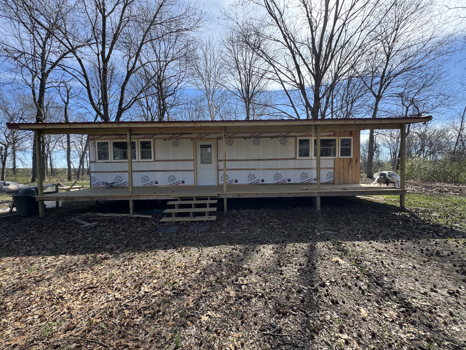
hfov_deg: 102.1
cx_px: 233
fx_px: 188
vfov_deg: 85.7
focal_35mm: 14
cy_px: 175
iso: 40
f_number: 2.2
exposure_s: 1/357
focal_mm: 2.22
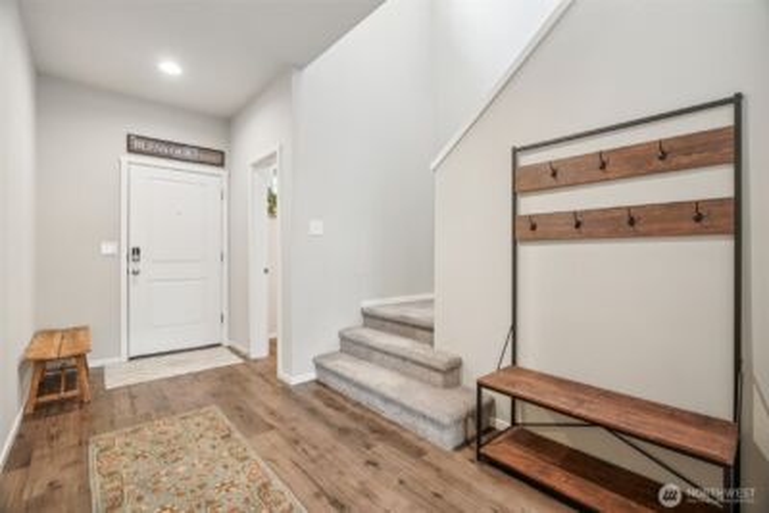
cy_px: 256
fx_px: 342
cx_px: 384
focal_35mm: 16
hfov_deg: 96.7
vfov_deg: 73.8
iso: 400
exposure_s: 1/2.5
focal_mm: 16
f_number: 8
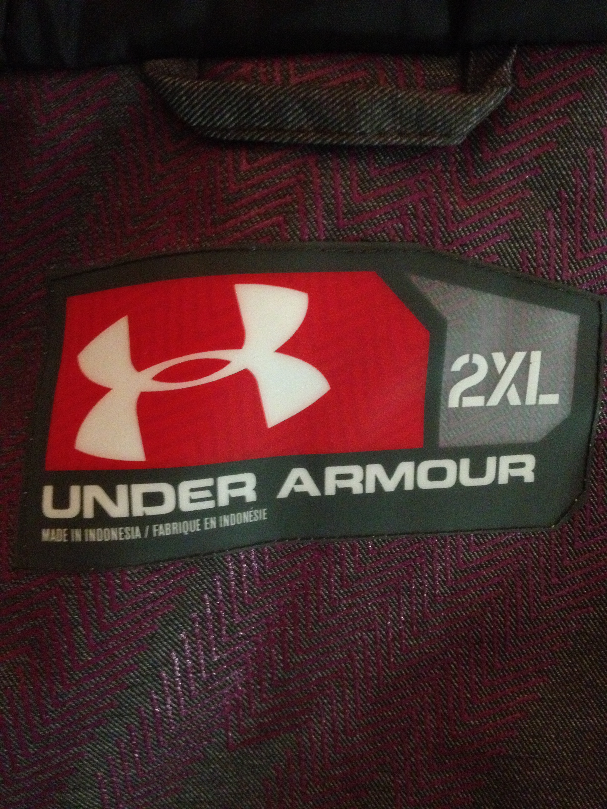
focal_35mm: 35
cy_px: 404
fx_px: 818
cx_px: 304
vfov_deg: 52.6
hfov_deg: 40.7
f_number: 2.4
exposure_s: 1/15
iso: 800
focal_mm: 4.28
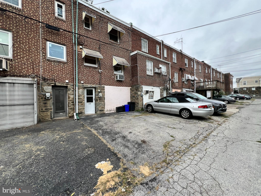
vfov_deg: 89.9
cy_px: 98
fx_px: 98
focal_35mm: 13
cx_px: 130
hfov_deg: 106.2
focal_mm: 1.57
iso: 32
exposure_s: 1/404
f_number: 1.8
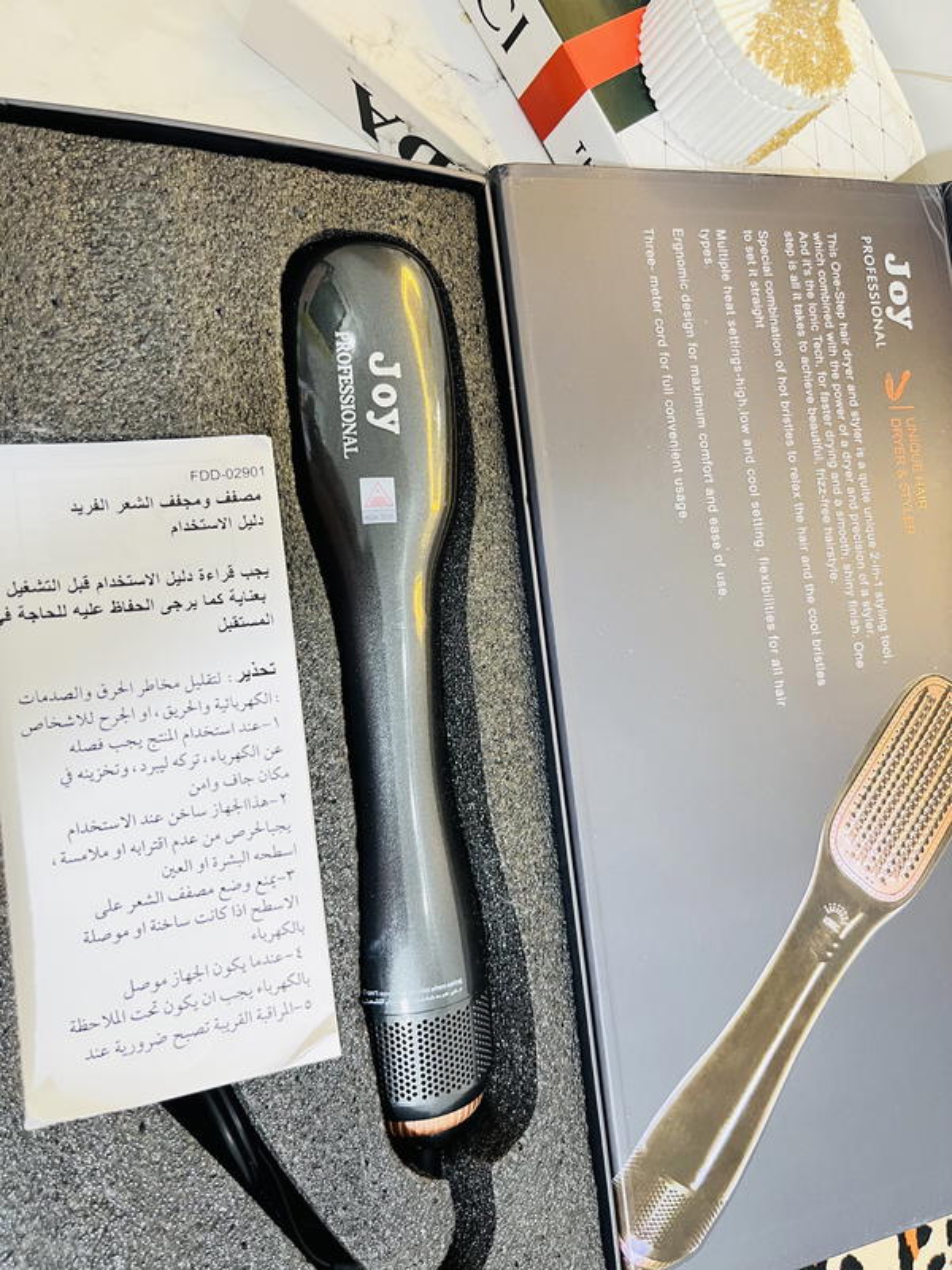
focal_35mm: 26
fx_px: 953
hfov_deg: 53.1
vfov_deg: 67.3
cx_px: 476
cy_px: 635
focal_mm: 5.1
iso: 200
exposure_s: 1/50
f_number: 1.6
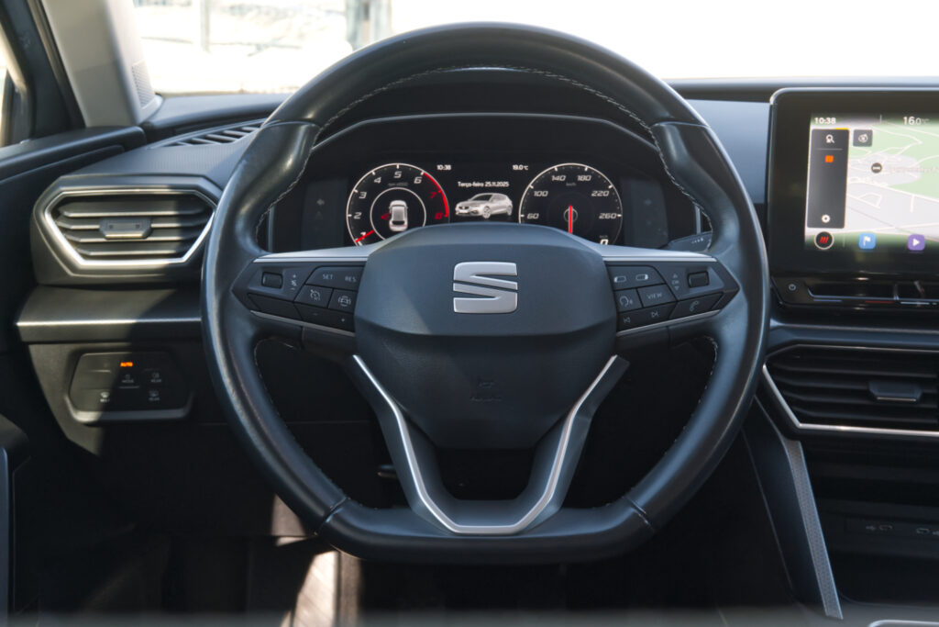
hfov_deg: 42.7
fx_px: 1200
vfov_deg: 29.3
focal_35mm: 46
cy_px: 314
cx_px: 470
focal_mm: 30.5
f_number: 8
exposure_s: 1/200
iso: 2000
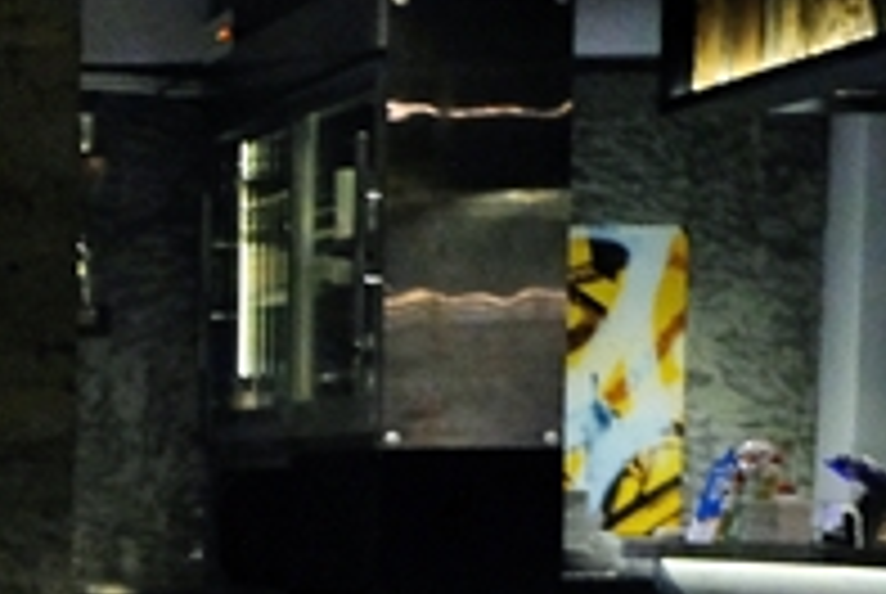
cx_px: -886
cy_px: 704
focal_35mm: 147
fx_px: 3623
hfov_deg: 12.3
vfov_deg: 9.3
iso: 1250
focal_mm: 19.6
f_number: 2.8
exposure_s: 1/30
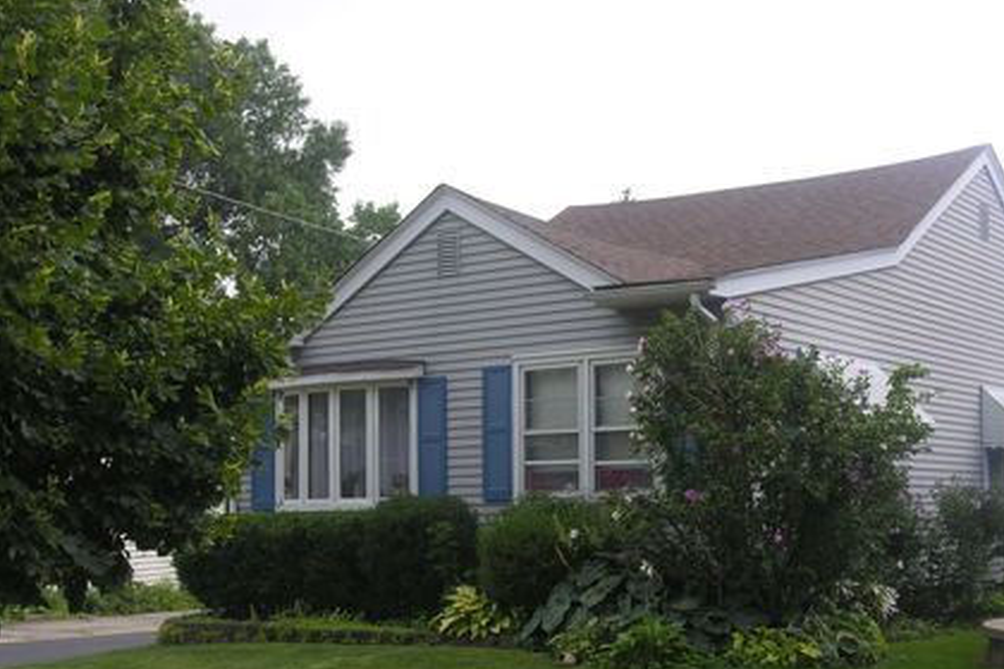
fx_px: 1450
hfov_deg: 38.1
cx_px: 595
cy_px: 441
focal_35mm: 52
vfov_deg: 25.9
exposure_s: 1/118
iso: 50
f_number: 5.8
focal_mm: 10.7
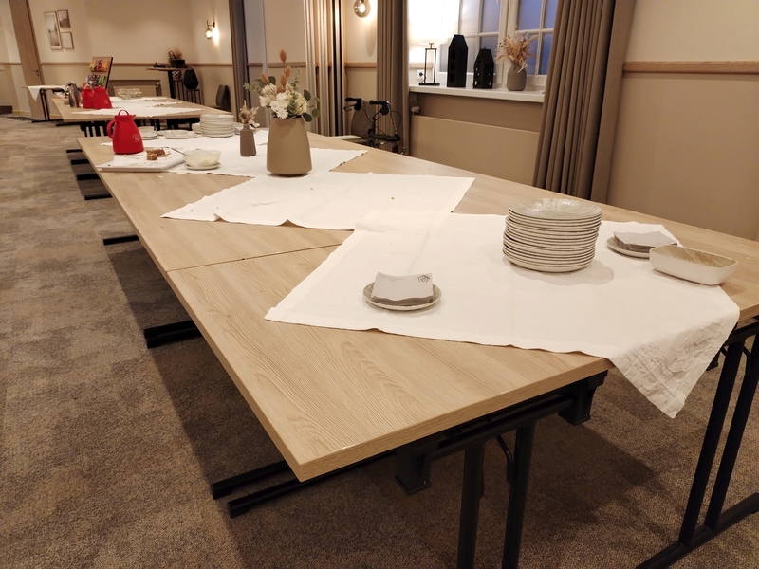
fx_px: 636
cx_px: 380
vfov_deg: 48.2
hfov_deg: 61.7
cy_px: 284
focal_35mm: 29
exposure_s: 1/33.3
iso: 817
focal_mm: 4.75
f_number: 1.8
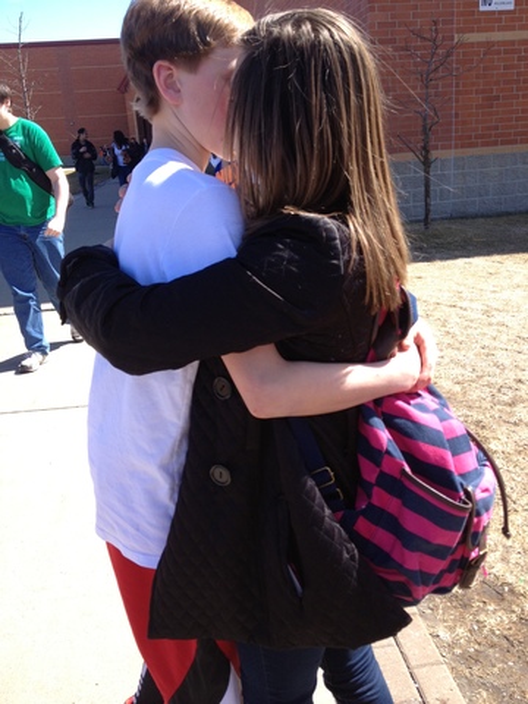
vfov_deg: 52.6
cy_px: 352
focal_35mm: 35
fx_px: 712
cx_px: 264
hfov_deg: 40.7
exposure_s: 1/552
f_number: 2.4
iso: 50
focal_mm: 4.28
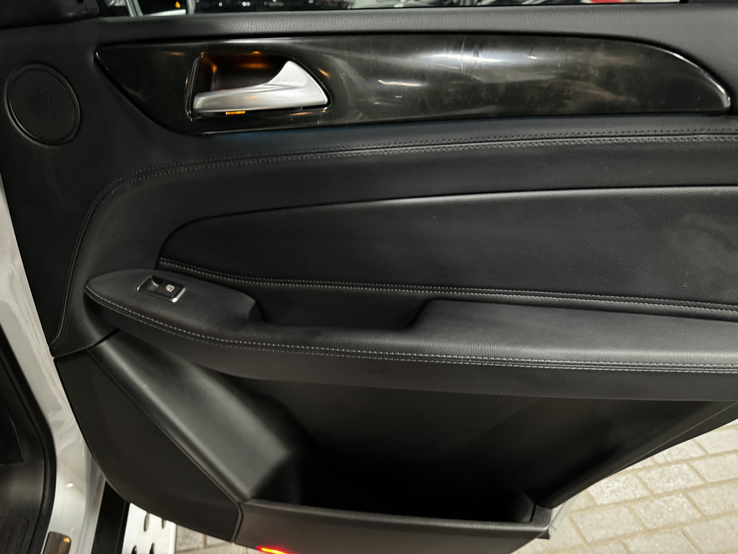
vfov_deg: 56.8
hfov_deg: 71.6
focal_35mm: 24
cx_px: 369
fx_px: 512
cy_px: 277
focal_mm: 6.86
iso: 1000
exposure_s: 1/25
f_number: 1.78
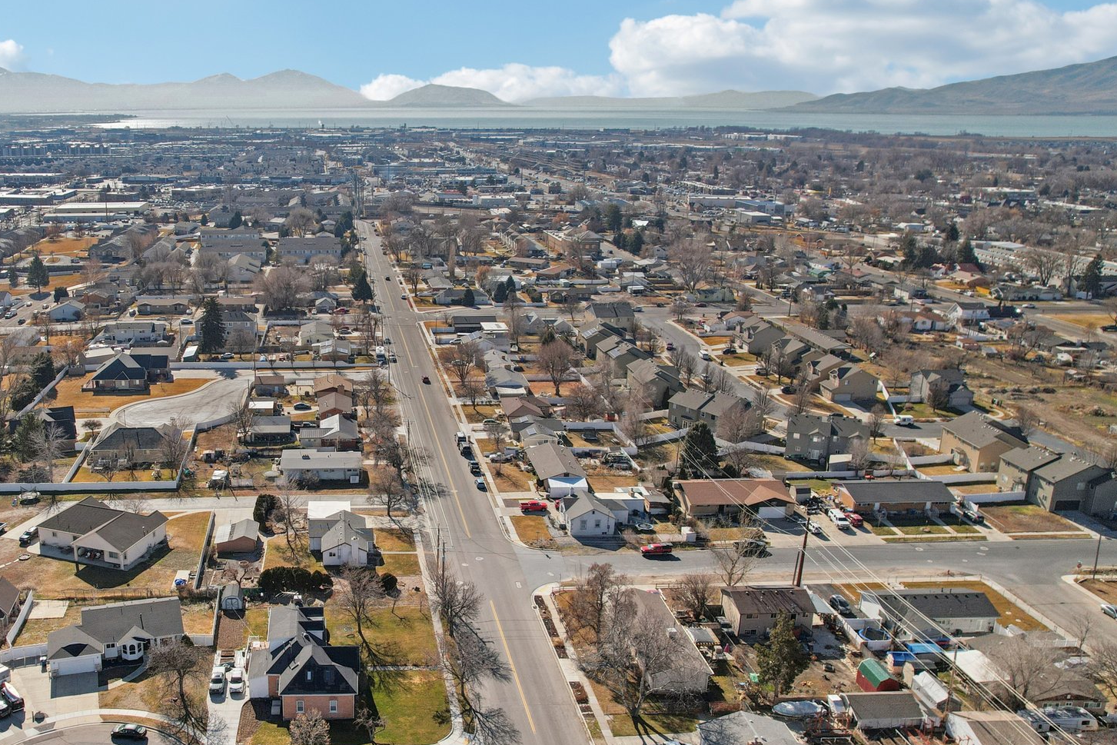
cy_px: 393
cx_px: 351
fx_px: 962
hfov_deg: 58.6
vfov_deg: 42.3
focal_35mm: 31
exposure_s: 1/120
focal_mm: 8.4
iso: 120
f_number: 2.8
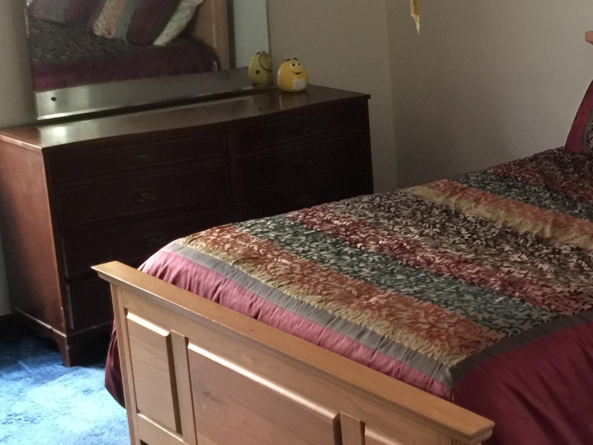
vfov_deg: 22.9
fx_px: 1097
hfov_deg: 27.9
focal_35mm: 64
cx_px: 634
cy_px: 167
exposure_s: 1/4
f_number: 2.2
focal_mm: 4.15
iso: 125
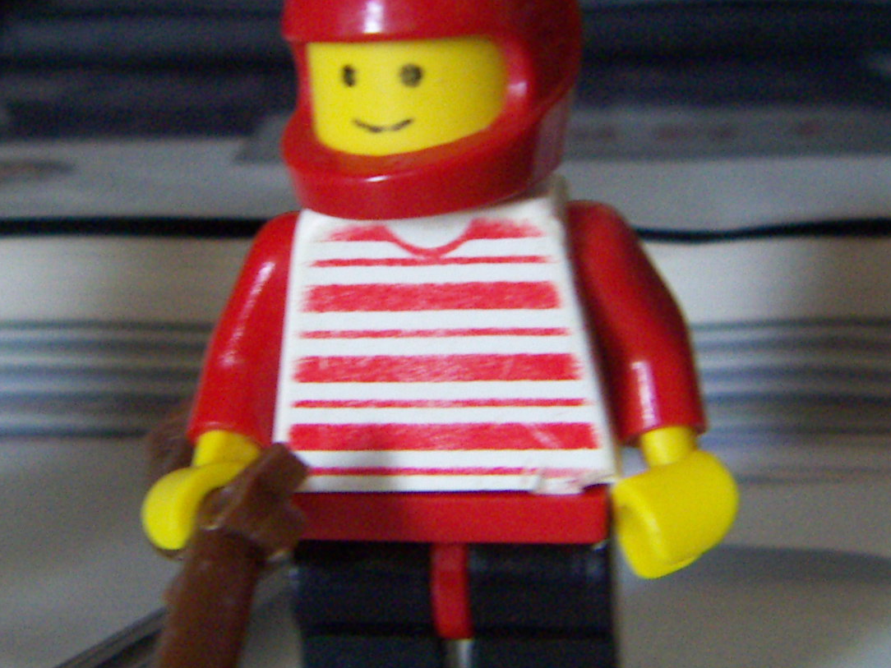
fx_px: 1750
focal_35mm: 68
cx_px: 322
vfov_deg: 21.6
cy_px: 361
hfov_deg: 28.4
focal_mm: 4.7
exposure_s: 1/25
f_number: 2.8
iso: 200
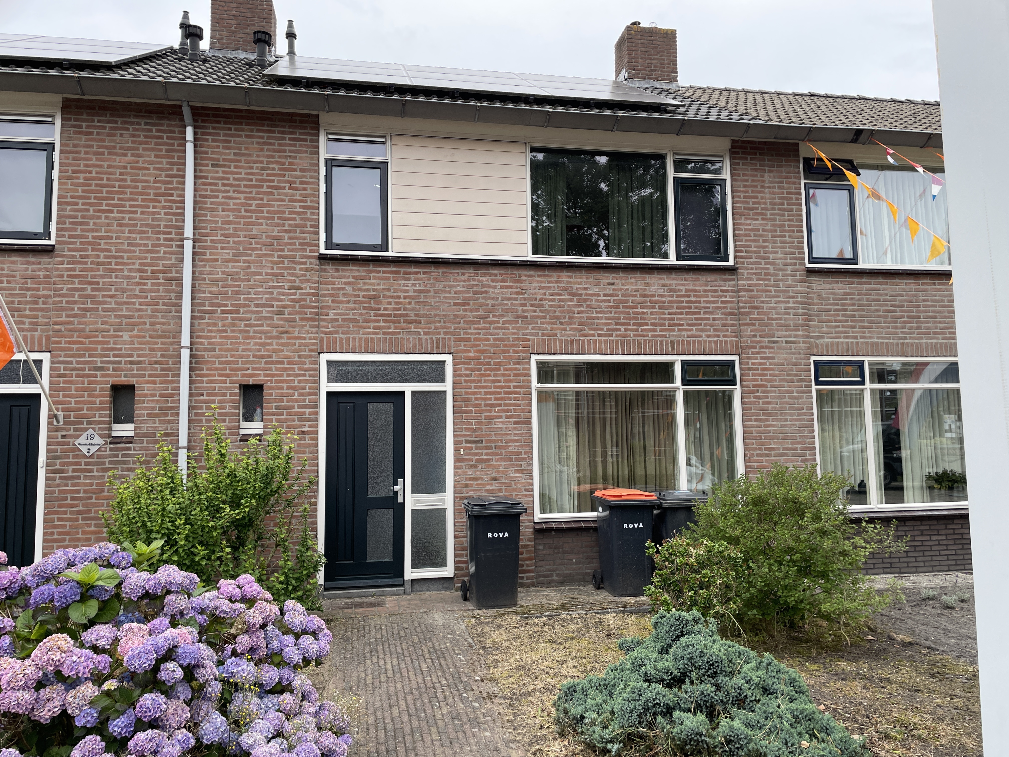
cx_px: 504
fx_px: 758
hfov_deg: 67.3
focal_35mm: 26
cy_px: 378
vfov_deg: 53.1
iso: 32
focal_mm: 4.2
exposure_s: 1/561
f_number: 1.6
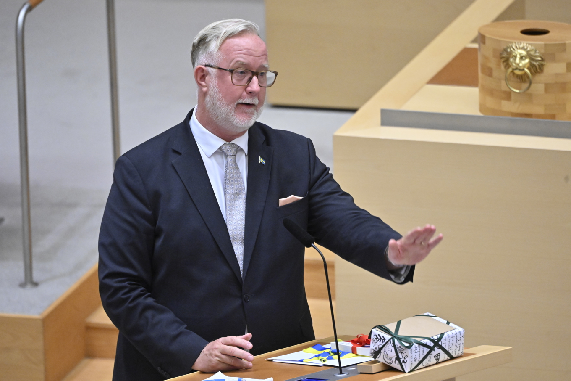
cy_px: 190
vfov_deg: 2.5
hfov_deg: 3.8
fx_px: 8721
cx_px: 286
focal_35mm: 550
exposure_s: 1/200
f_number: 5.6
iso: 4000
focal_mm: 550
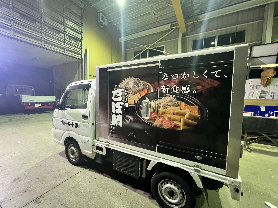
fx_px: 104
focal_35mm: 13
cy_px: 104
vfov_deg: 89.9
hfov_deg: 106.2
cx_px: 139
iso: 1000
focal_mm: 1.57
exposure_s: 1/40
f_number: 1.8
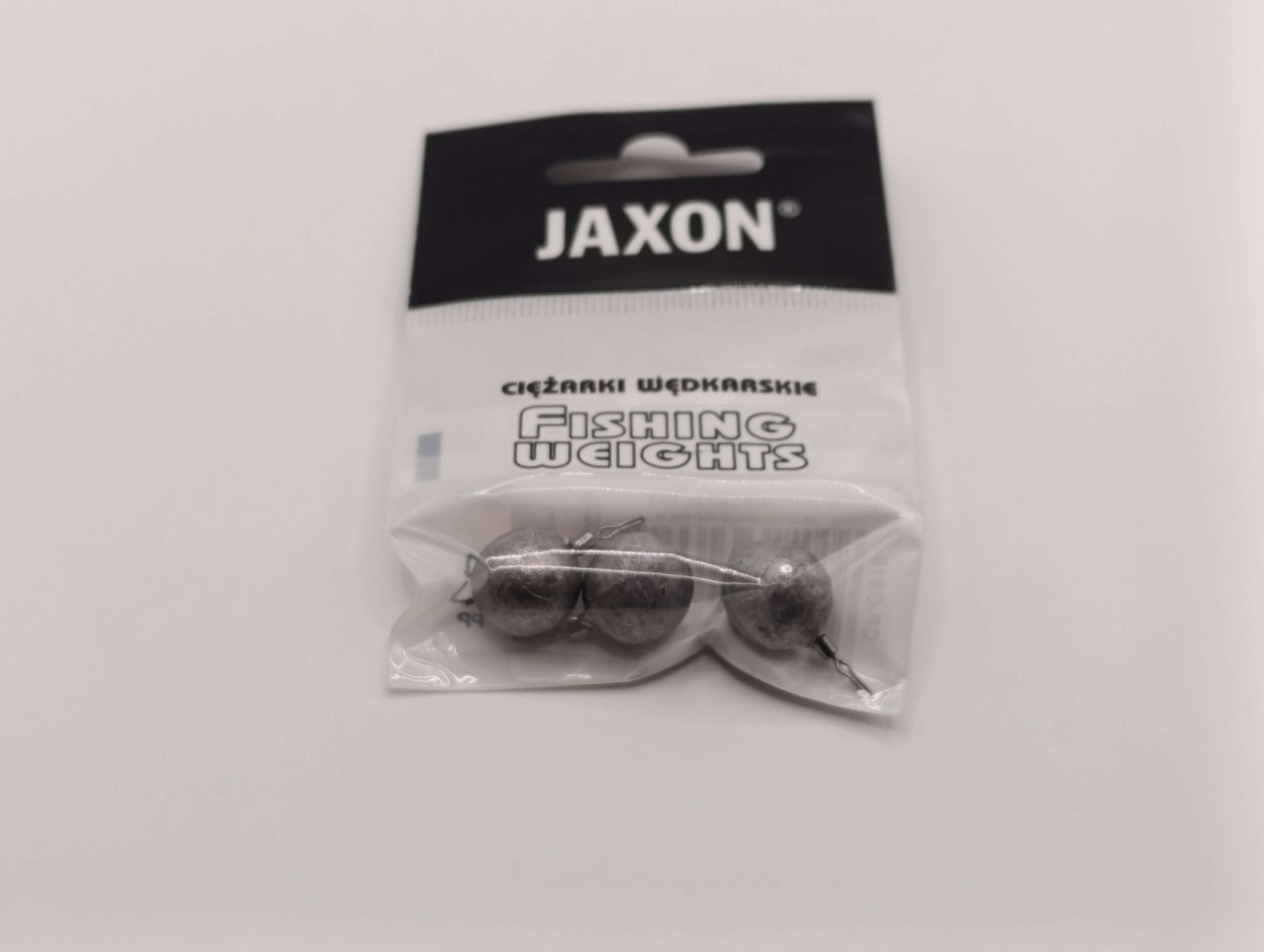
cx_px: 632
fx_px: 1682
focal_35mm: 46
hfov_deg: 41.2
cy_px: 476
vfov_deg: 31.6
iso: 200
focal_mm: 6.14
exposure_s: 1/99.9
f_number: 1.6
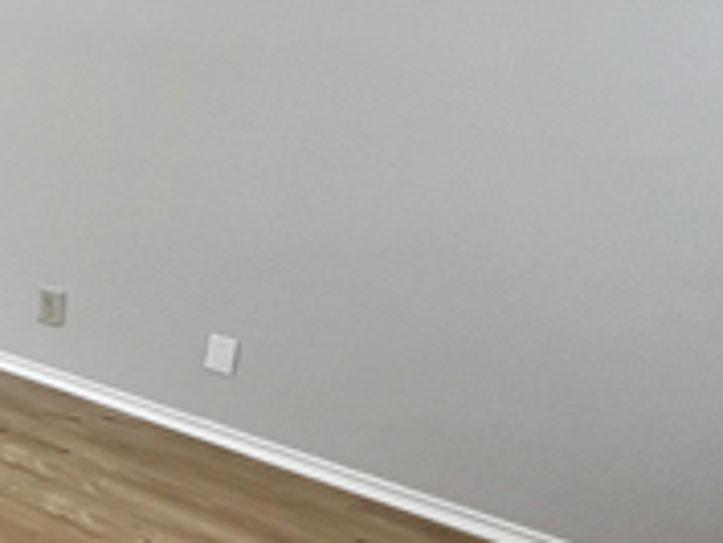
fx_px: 982
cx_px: -498
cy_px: 122
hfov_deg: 24.3
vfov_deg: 30.3
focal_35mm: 47
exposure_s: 1/120
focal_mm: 1.57
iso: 80
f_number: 1.8
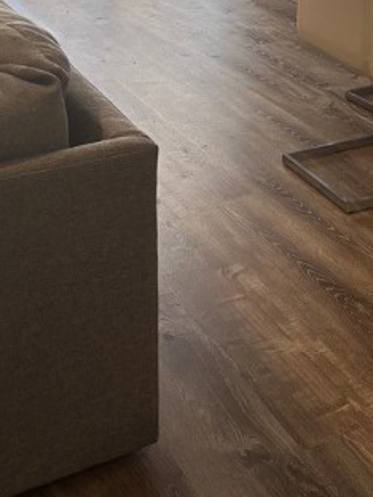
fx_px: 919
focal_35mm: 64
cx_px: 311
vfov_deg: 27.3
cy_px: -73
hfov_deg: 22.5
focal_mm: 5.96
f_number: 1.6
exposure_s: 1/60
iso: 100
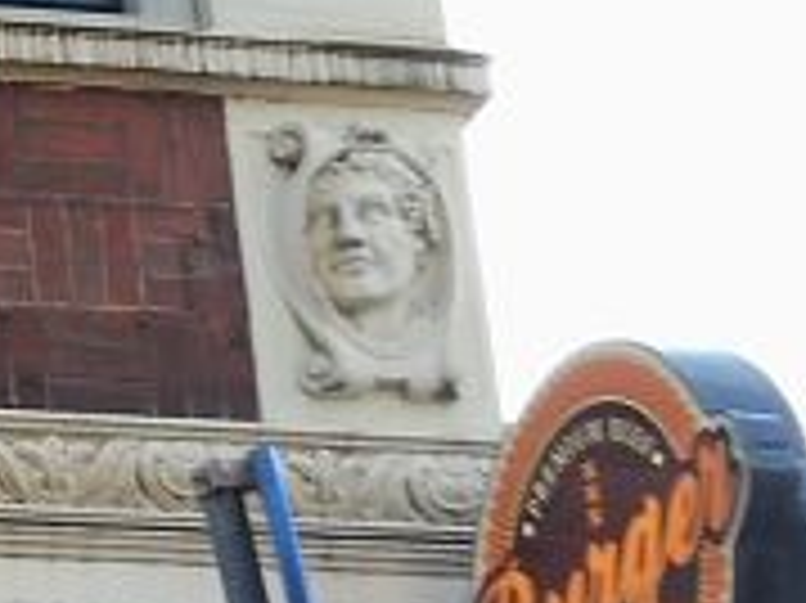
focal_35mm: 195
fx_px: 4537
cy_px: 50
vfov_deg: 7.6
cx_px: -1211
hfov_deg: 9.0
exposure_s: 1/80
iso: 100
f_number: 3.7
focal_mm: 6.1
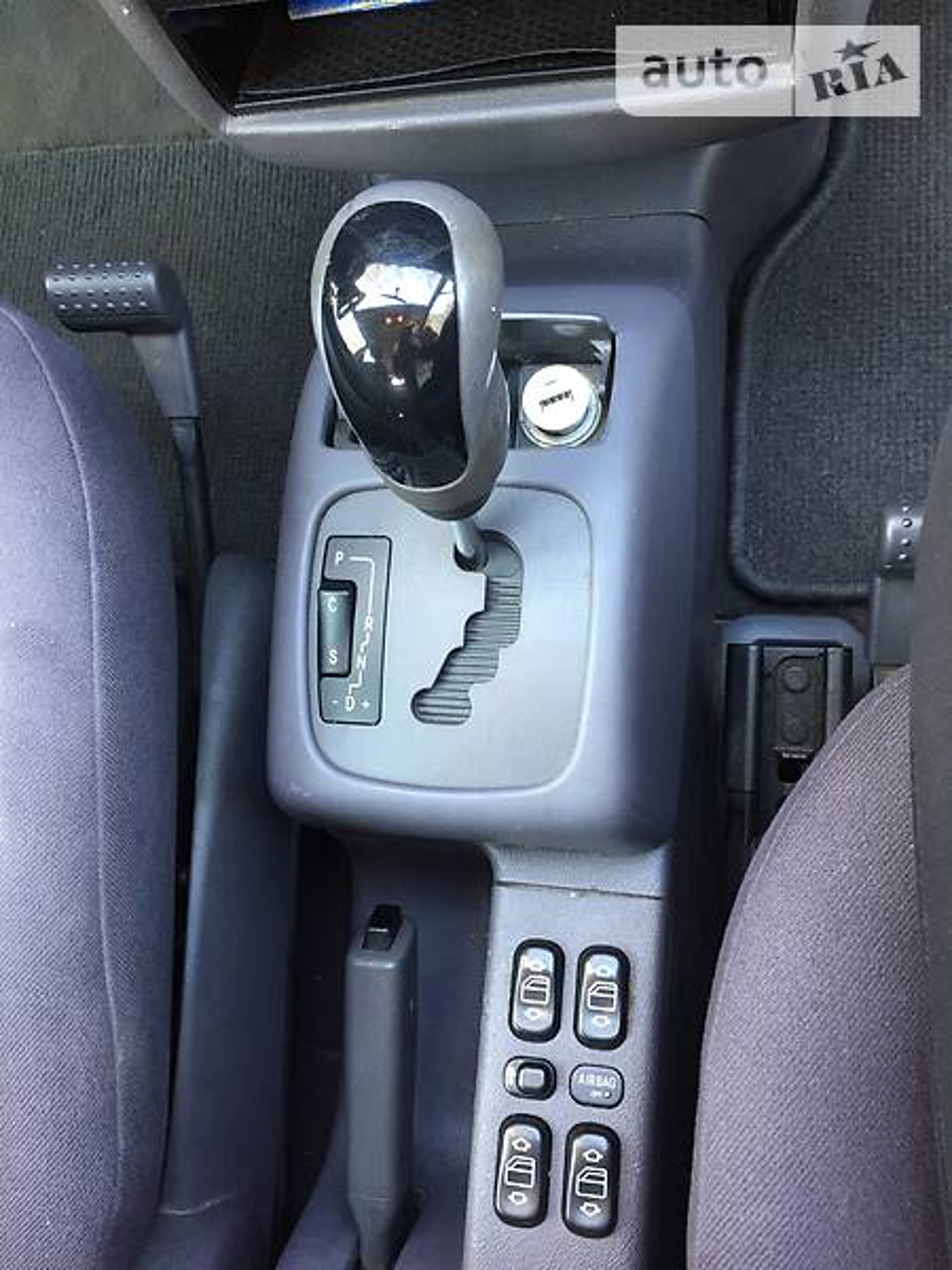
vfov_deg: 61.7
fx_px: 1063
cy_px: 635
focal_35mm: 29
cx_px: 476
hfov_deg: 48.2
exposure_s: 1/33
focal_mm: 4.2
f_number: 2.2
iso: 100
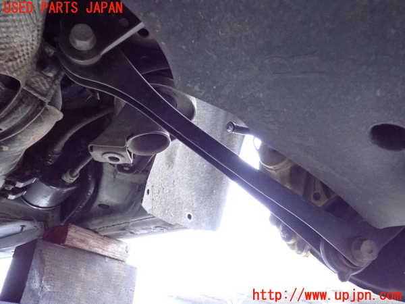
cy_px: 152
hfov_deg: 60.0
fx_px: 351
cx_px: 202
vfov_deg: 46.8
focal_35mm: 30
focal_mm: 5.4
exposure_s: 1/125
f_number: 2.3
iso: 2000
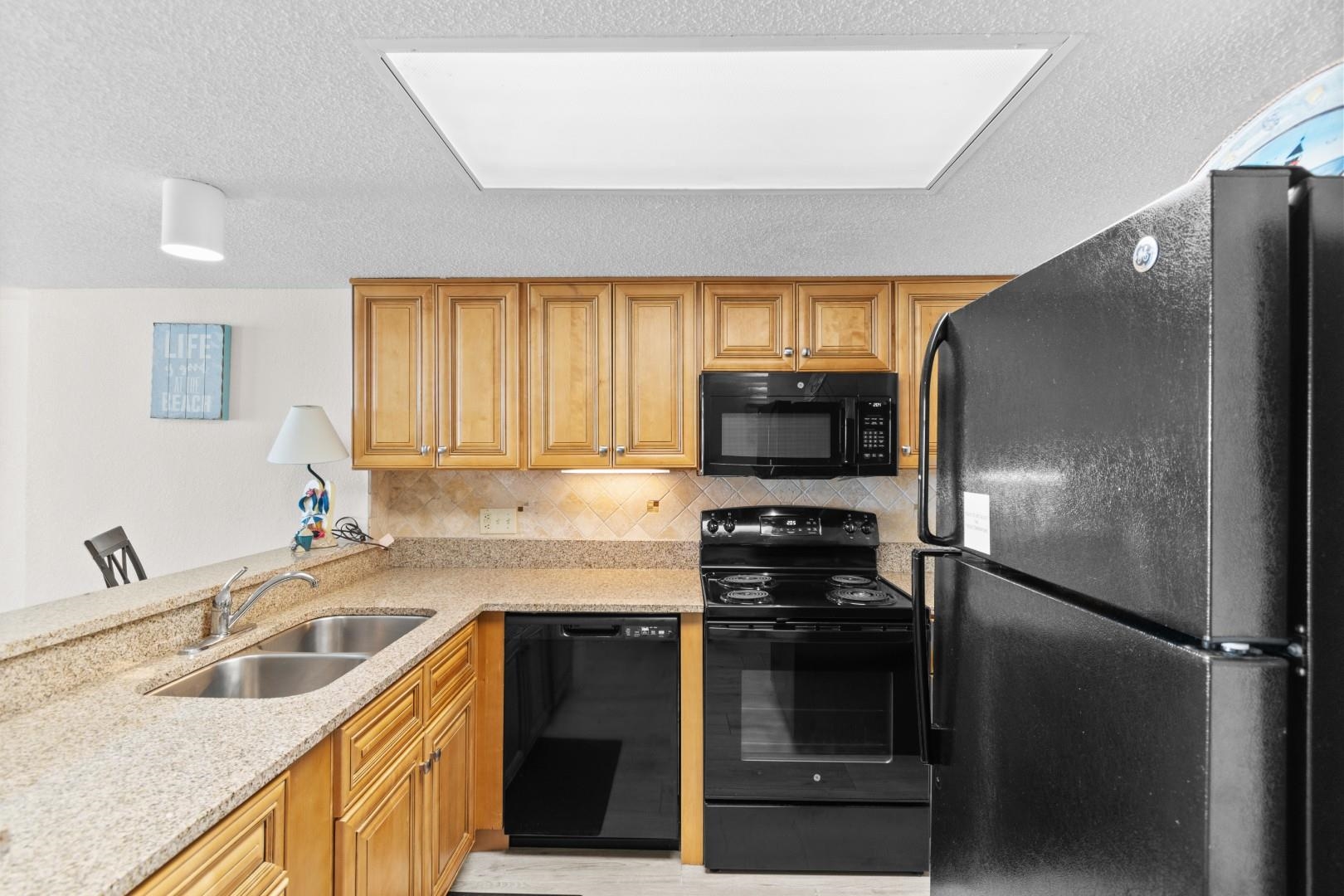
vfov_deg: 73.7
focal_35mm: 16
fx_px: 597
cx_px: 672
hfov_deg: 96.7
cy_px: 448
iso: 100
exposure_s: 1/3
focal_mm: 11
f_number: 4.8
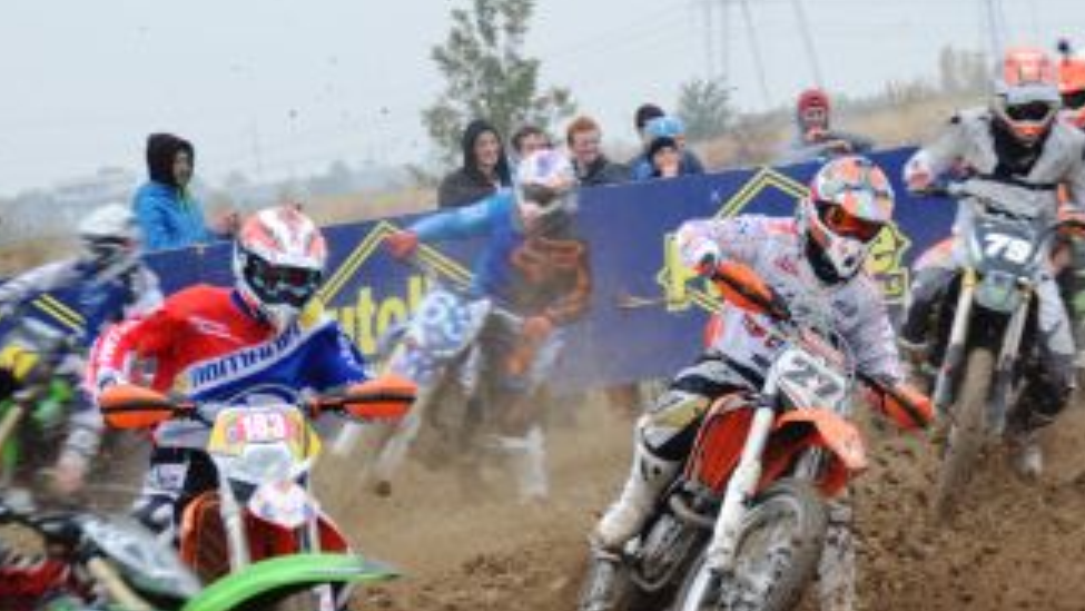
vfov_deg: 6.0
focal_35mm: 201
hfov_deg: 10.7
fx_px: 5785
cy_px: 361
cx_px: 845
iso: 250
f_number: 5.6
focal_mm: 65
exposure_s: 1/125
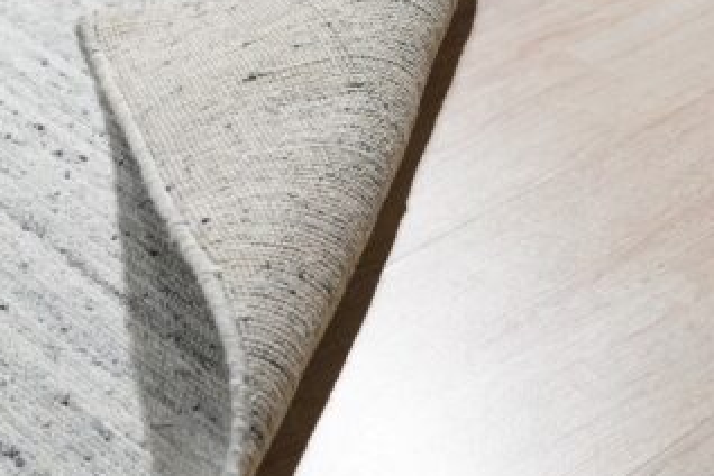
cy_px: 202
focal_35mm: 85
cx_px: 135
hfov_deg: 23.5
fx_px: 1686
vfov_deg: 16.1
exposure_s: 1/160
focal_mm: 30
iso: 500
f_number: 5
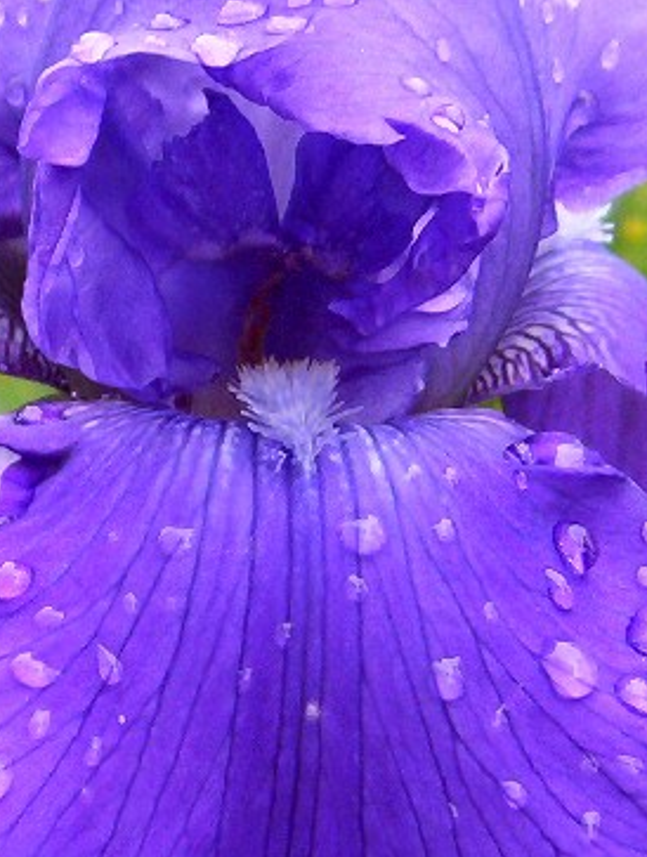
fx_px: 2010
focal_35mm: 81
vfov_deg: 24.1
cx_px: 203
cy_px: 392
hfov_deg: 18.2
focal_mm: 5.54
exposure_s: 1/73.4
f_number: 2.76
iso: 100
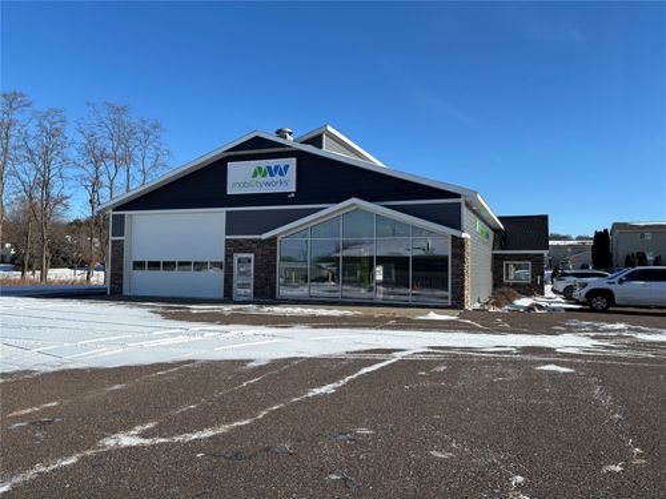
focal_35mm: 26
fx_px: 500
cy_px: 250
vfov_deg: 53.1
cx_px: 333
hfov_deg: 67.3
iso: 50
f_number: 1.6
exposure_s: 1/3205
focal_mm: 5.96
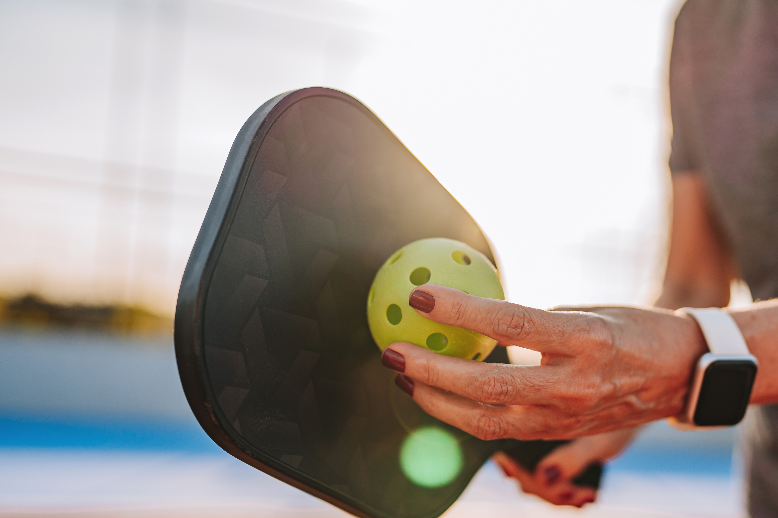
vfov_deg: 29.8
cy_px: 311
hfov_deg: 43.5
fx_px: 972
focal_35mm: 45
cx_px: 455
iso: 160
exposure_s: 1/2000
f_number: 1.8
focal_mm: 35
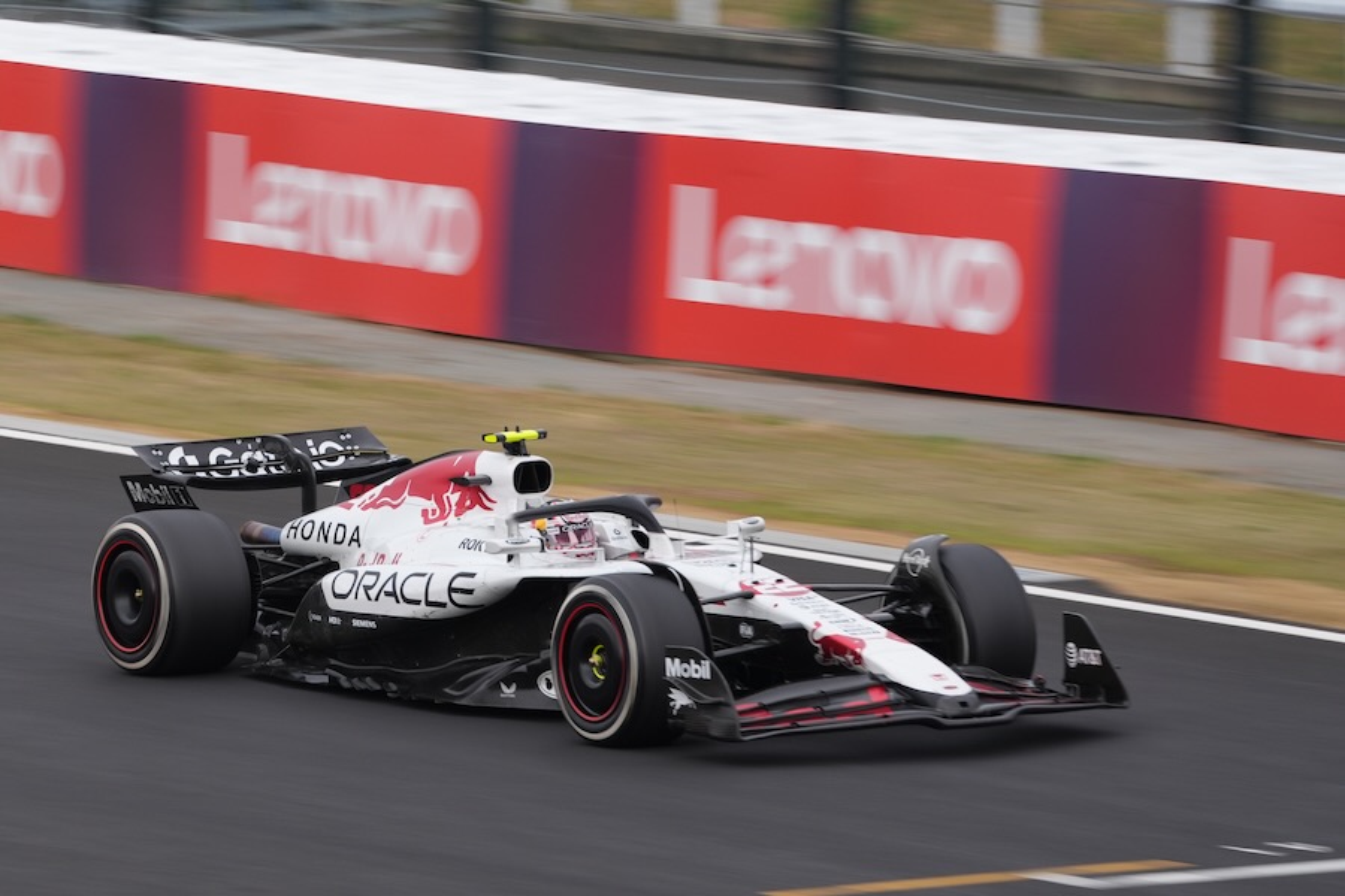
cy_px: 448
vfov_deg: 6.9
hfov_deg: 10.3
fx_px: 7472
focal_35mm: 200
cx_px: 672
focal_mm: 200
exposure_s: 1/250
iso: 400
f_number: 5.6
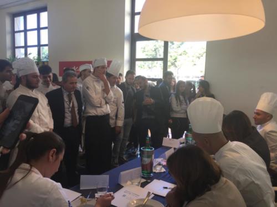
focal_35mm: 29
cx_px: 138
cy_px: 104
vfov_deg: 48.2
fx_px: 232
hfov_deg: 61.7
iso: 40
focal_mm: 4.15
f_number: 2.2
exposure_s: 1/100
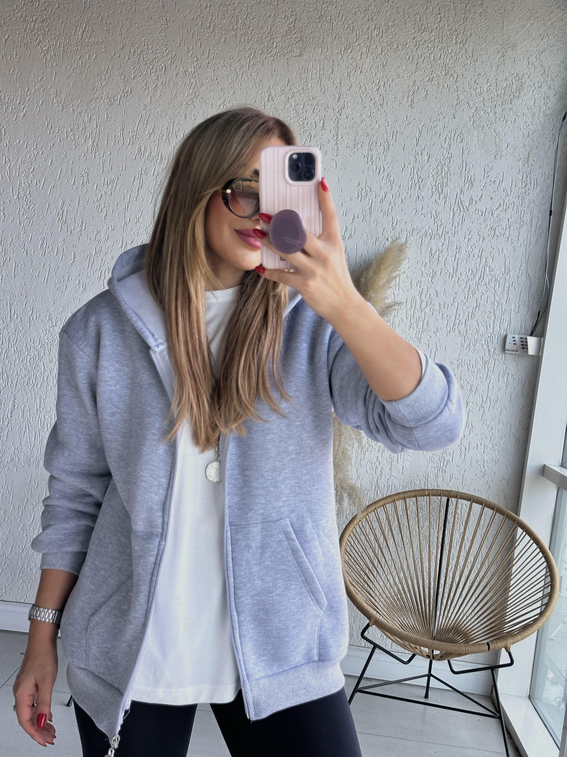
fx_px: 1048
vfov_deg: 39.7
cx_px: 284
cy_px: 378
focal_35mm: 48
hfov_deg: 30.3
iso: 50
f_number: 1.78
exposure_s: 1/161
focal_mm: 6.86
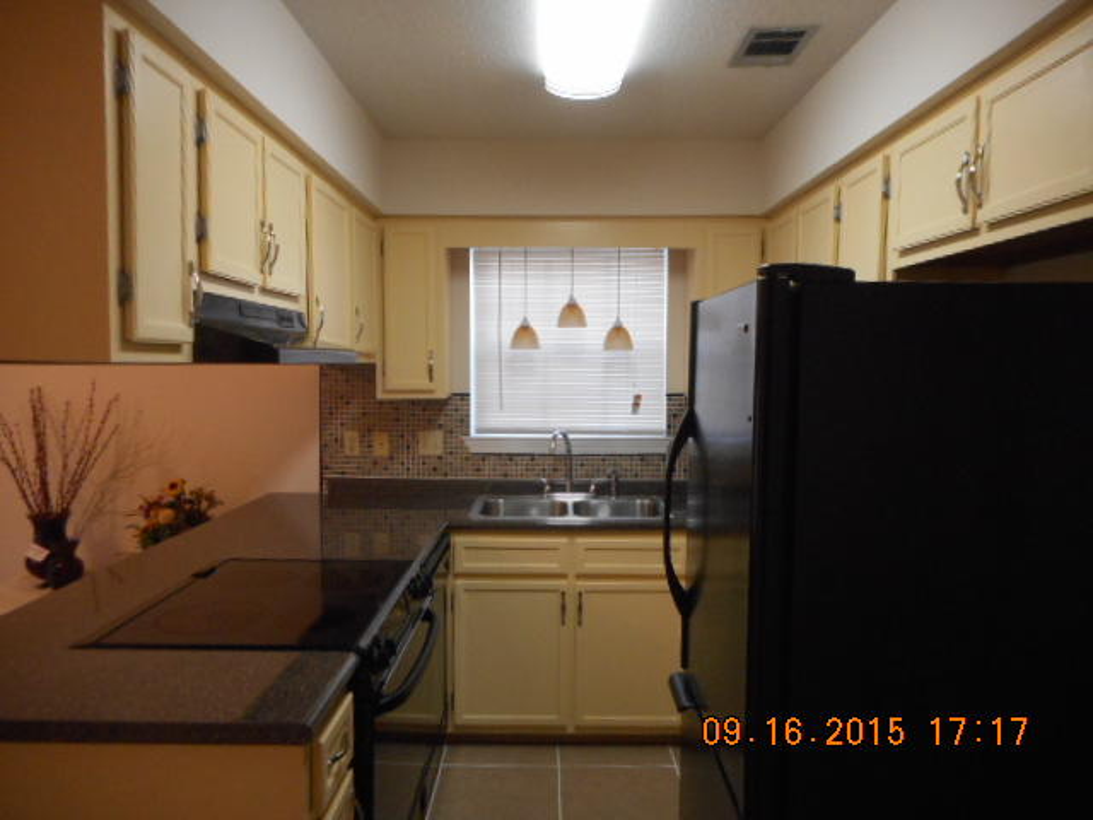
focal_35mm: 25
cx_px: 546
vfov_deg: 54.9
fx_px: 789
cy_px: 410
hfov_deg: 69.4
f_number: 3.7
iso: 320
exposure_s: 1/30
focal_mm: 4.5
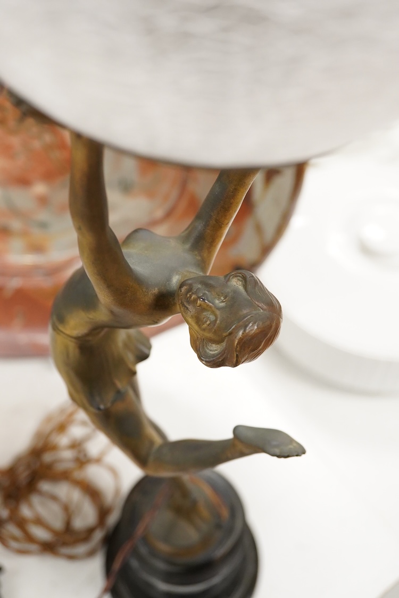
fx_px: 748
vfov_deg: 43.6
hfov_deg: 29.9
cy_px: 299
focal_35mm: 45
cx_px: 200
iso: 2500
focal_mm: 30
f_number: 4.5
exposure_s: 1/160
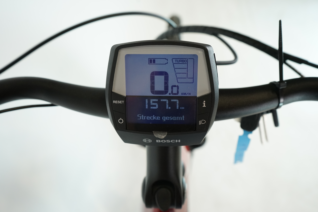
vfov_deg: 41.1
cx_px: 159
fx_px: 283
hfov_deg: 58.7
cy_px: 106
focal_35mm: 32
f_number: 5.6
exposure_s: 1/200
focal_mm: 32
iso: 2000
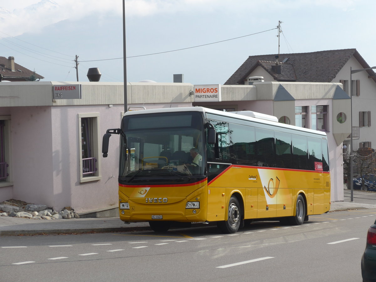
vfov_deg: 17.2
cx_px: 188
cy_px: 141
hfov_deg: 22.8
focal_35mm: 86
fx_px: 934
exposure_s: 1/500
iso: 80
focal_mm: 17
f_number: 4.5
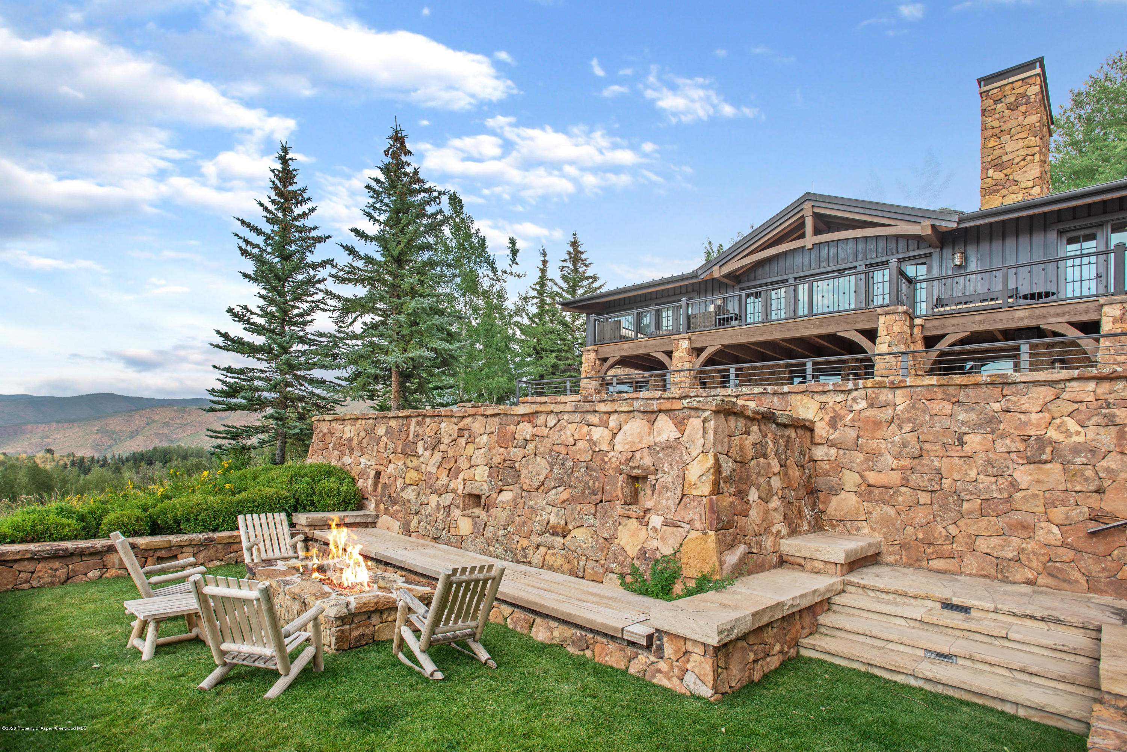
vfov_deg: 70.5
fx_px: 532
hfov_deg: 93.3
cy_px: 376
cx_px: 564
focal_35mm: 17
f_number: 7.1
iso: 100
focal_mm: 17
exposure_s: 1/100
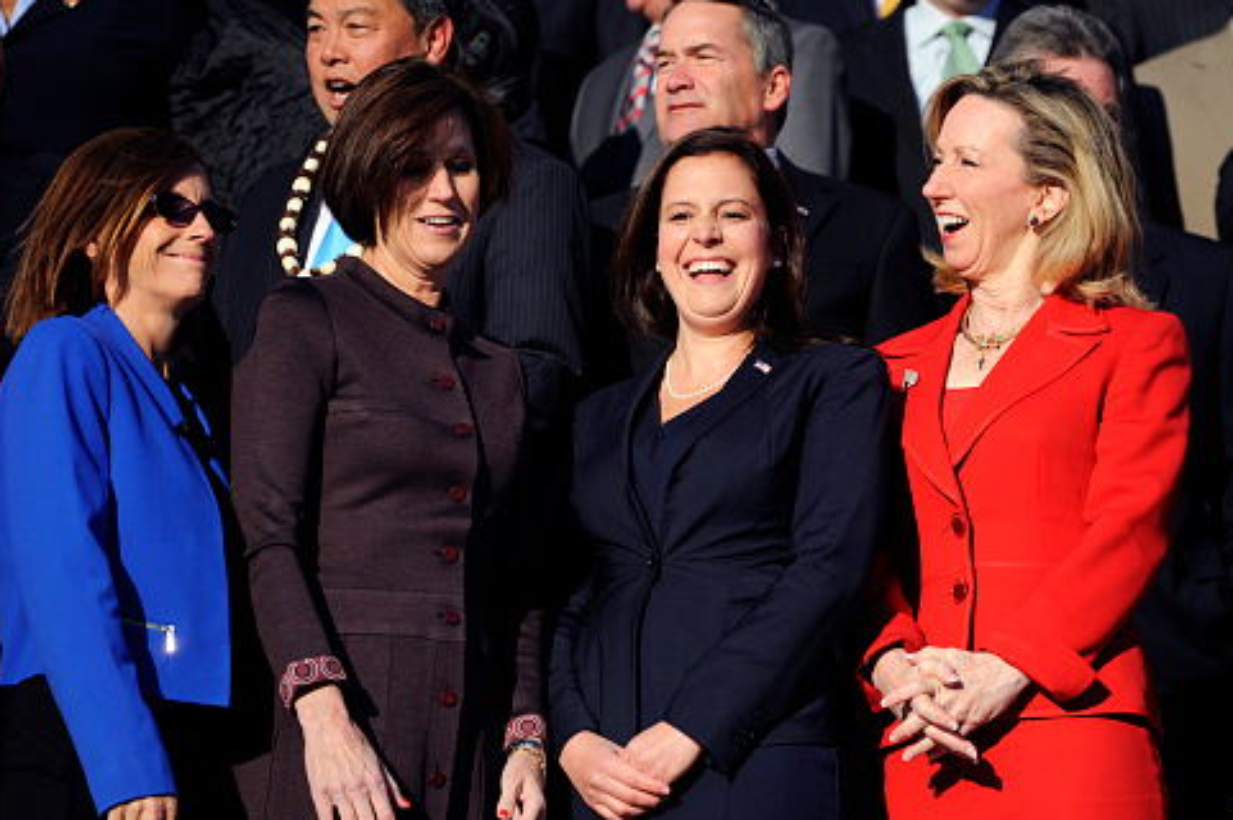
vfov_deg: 5.6
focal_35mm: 247
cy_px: 416
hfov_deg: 8.3
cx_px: 674
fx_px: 8454
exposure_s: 1/1250
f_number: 5.3
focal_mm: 200
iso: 200
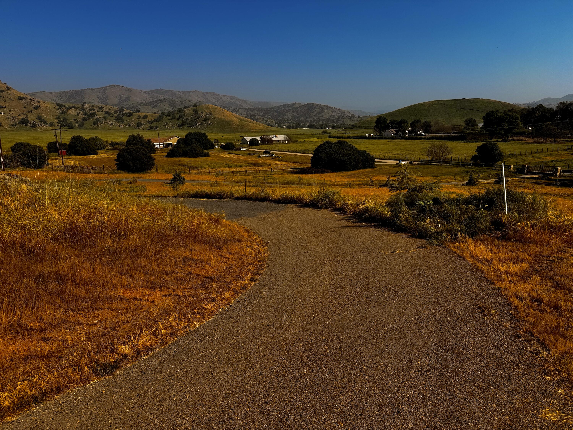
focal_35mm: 24
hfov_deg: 71.6
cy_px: 215
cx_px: 286
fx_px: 397
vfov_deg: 56.8
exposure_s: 1/5814
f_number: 1.78
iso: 80
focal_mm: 6.76
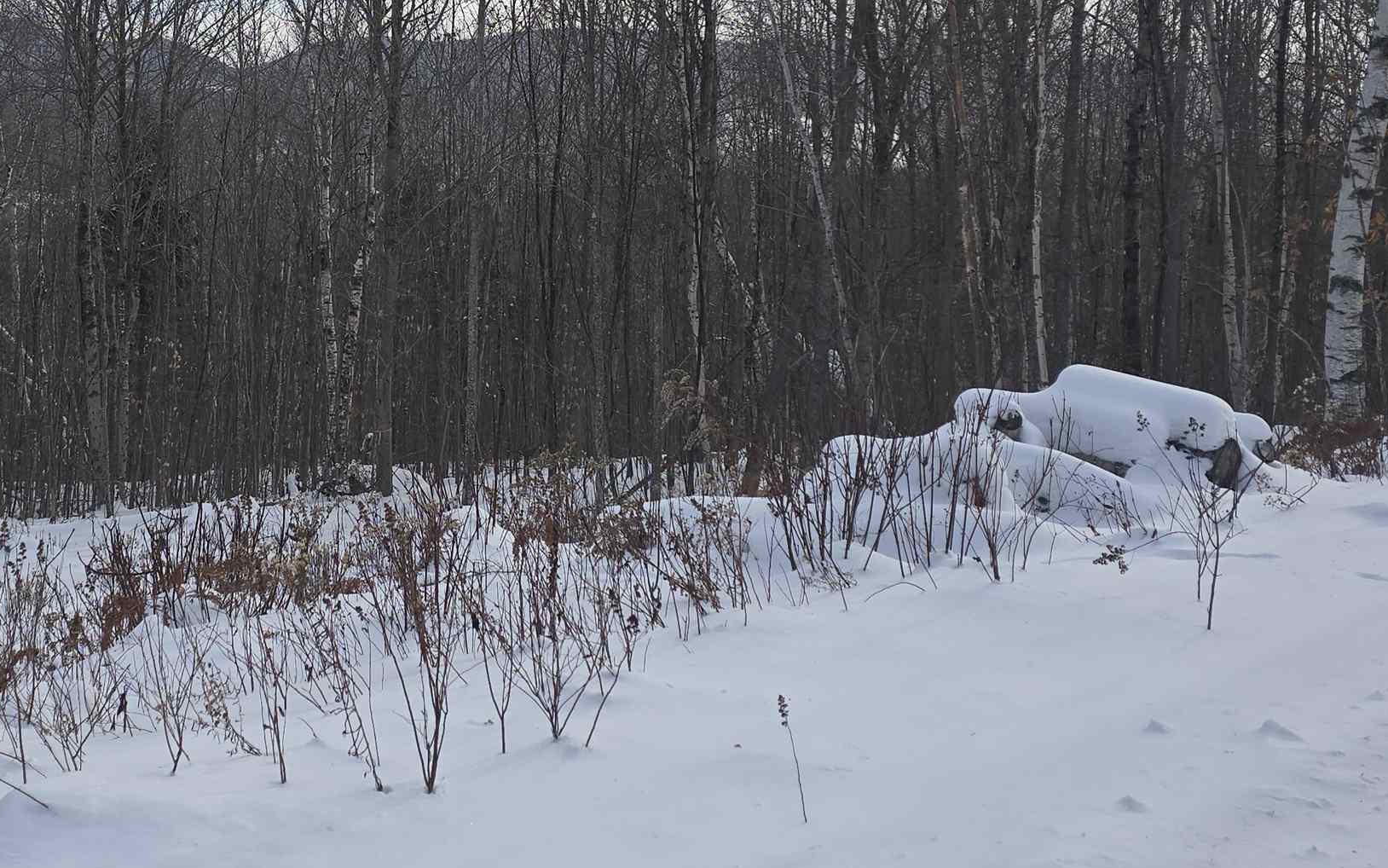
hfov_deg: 42.7
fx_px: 1740
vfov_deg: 27.7
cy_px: 231
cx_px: 430
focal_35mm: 46
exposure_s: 1/892
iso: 12
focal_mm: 6.3
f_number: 1.7
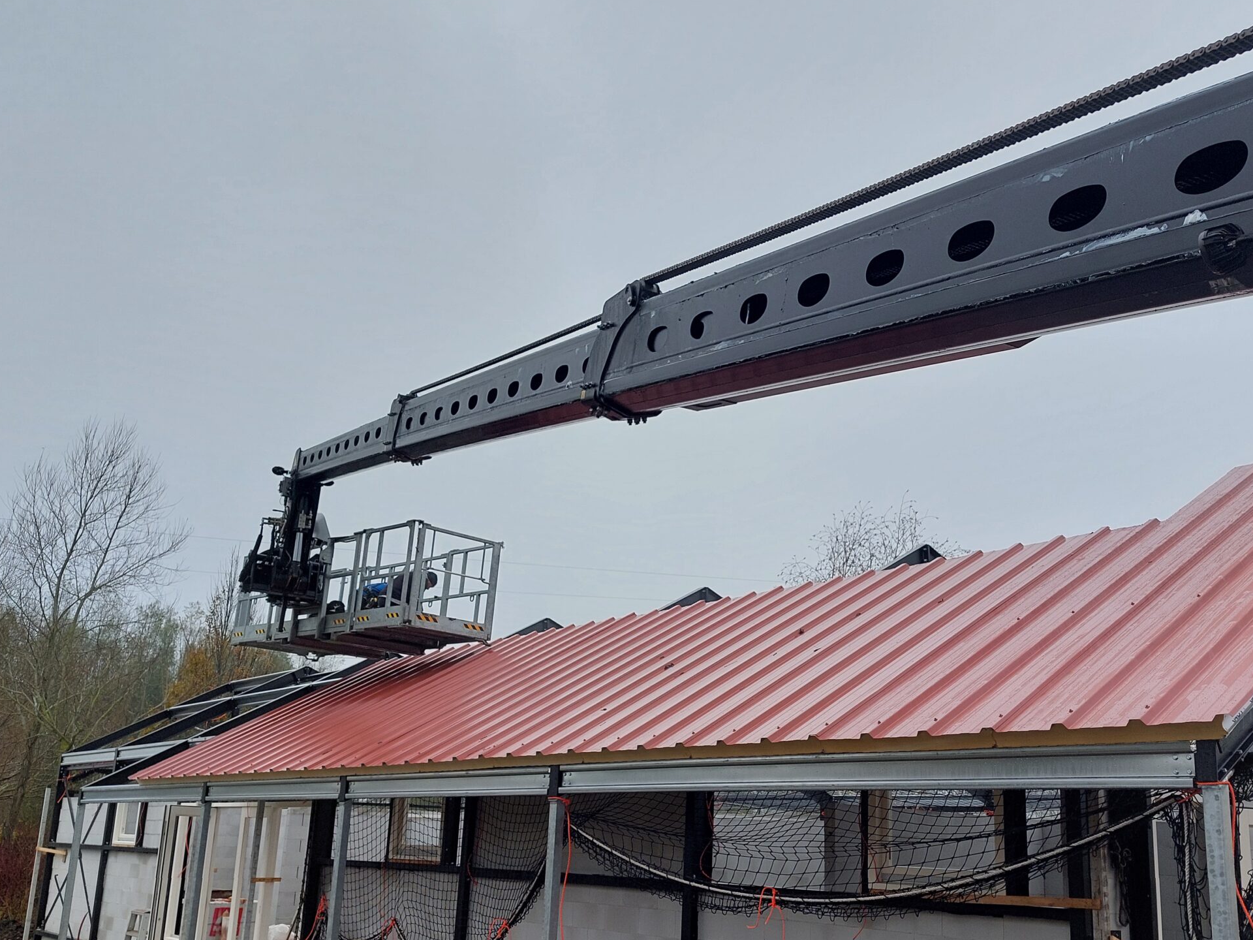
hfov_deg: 56.6
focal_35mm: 32
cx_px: 722
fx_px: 1158
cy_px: 575
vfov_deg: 43.9
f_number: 1.8
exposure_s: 1/223
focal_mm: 5.23
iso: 25
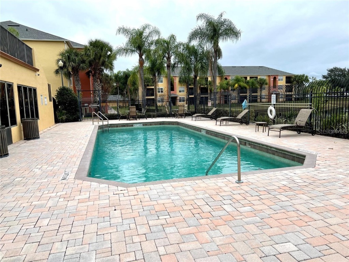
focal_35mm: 26
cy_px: 131
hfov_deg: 67.3
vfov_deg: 53.1
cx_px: 174
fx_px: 262
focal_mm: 5.7
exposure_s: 1/1431
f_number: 1.5
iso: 50
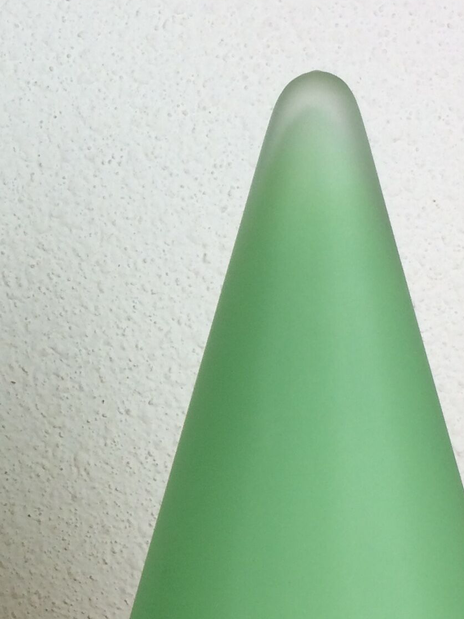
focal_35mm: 85
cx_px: -32
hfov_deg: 16.9
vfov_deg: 22.9
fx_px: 1520
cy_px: 410
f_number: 2.2
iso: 40
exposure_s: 1/50
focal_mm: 4.15
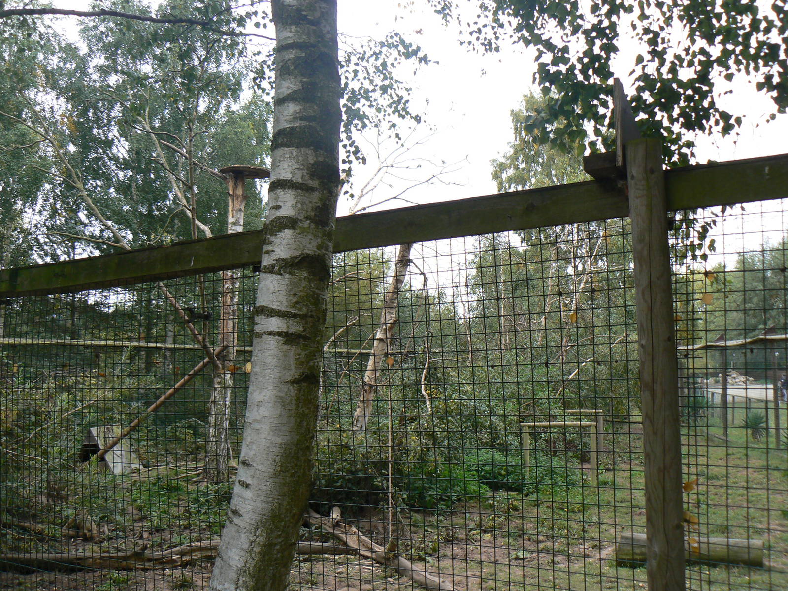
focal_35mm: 36
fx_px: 820
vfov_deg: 39.7
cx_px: 394
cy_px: 296
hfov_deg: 51.4
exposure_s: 1/125
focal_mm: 6
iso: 80
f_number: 4.5
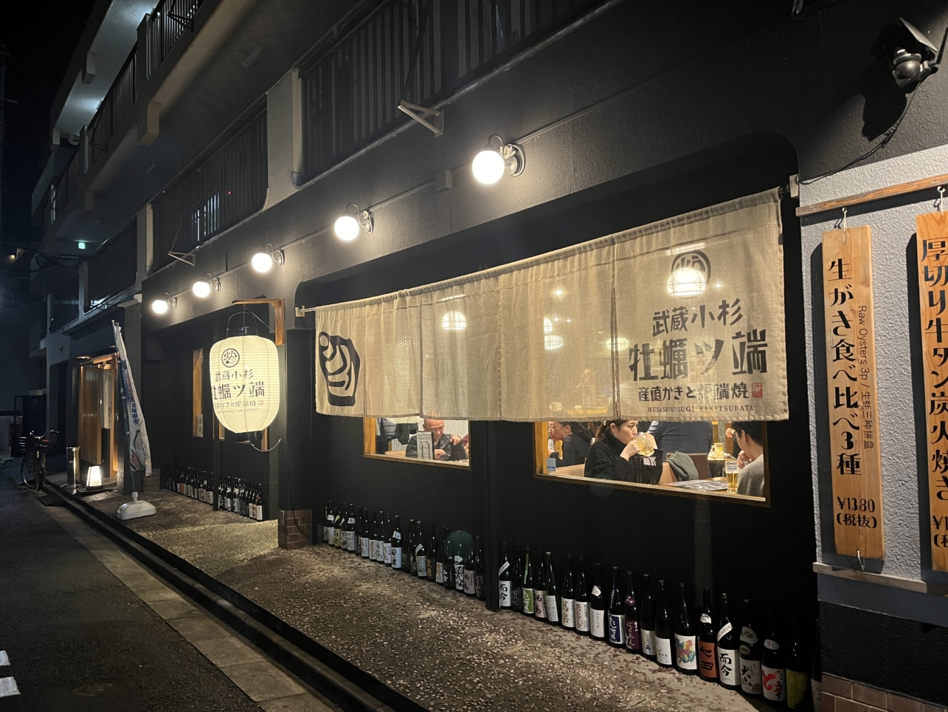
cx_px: 474
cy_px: 356
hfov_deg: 67.3
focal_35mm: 26
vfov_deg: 53.1
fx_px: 712
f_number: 1.6
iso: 400
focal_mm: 5.1
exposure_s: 1/33
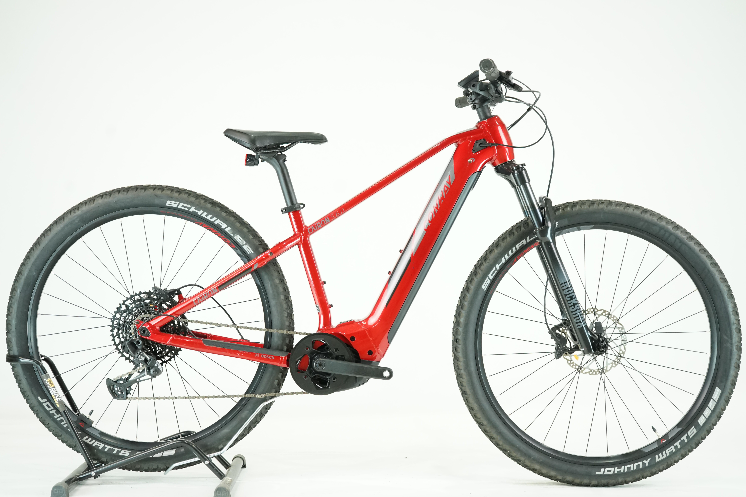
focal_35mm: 53
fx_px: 1098
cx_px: 373
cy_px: 248
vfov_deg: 25.5
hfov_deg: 37.5
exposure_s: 1/200
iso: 2500
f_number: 5
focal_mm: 53
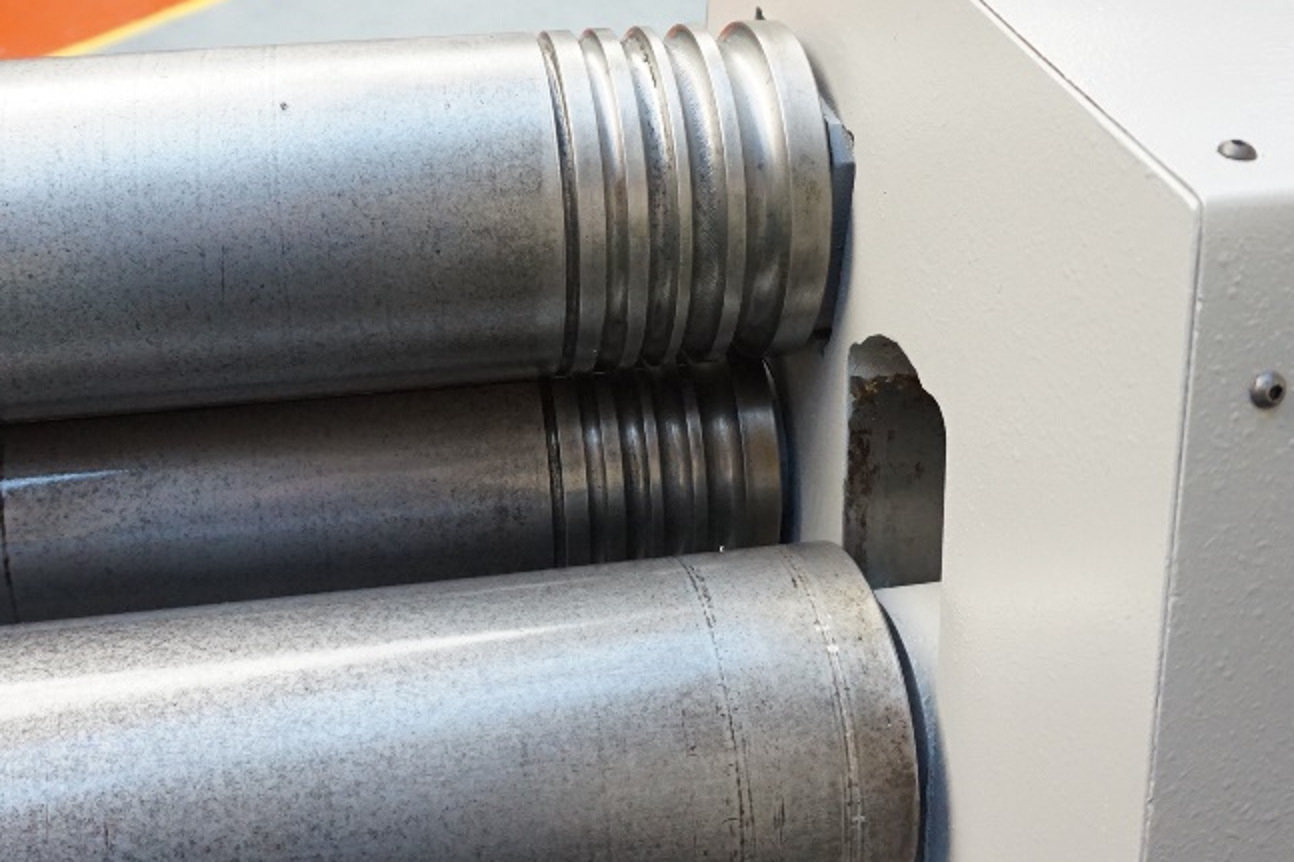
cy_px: 375
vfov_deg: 35.0
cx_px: 568
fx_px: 1365
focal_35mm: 38
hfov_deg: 50.6
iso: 2000
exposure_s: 1/160
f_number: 3.5
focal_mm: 16
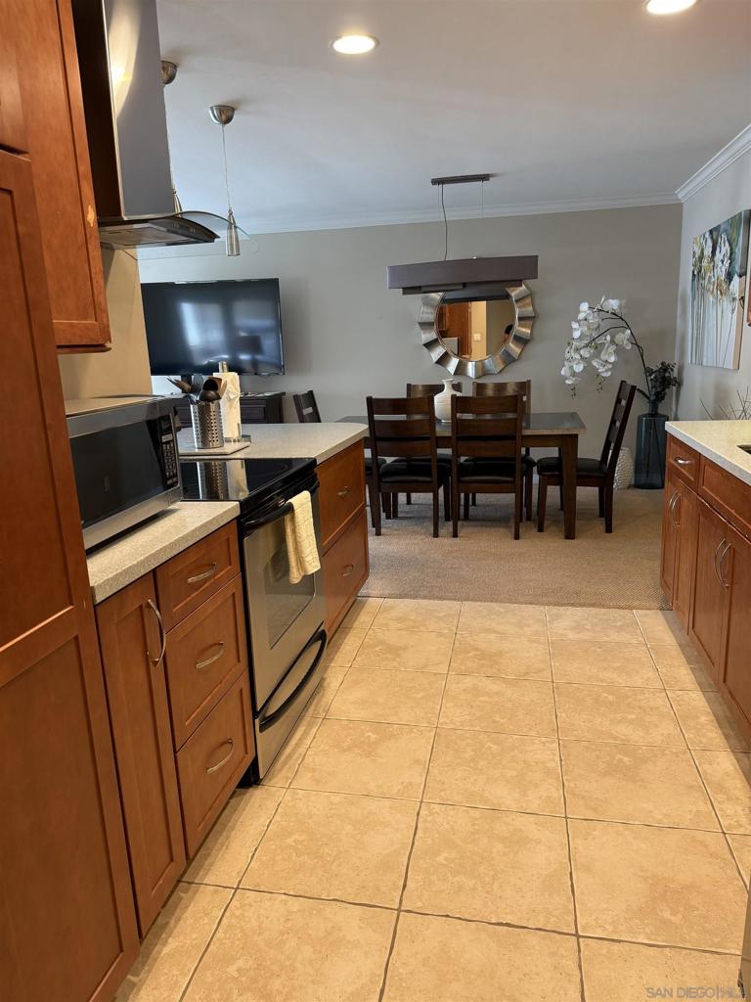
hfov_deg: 56.8
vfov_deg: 71.6
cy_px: 501
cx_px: 376
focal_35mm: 24
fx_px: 694
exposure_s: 1/60
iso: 160
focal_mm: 6.76
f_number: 1.78
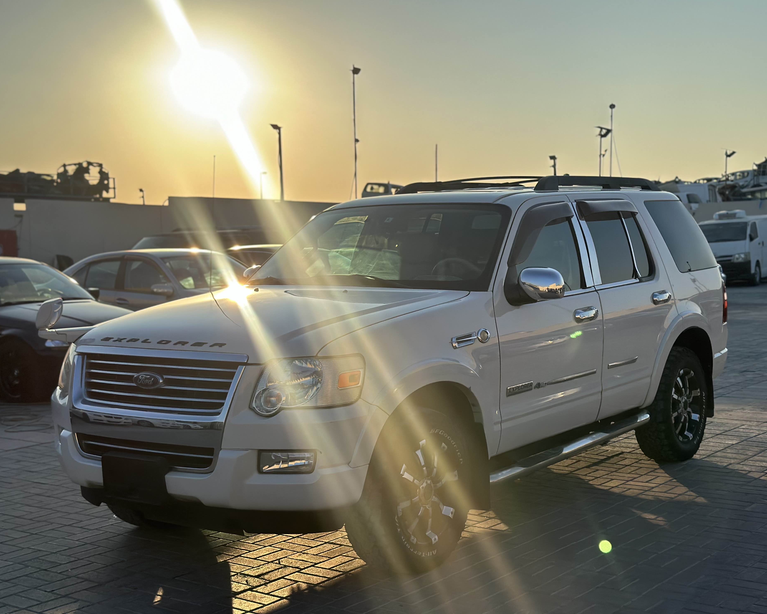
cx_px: 402
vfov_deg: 29.7
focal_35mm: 51
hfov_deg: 36.6
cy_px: 312
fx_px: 1158
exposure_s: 1/6211
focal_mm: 6.86
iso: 80
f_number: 1.78
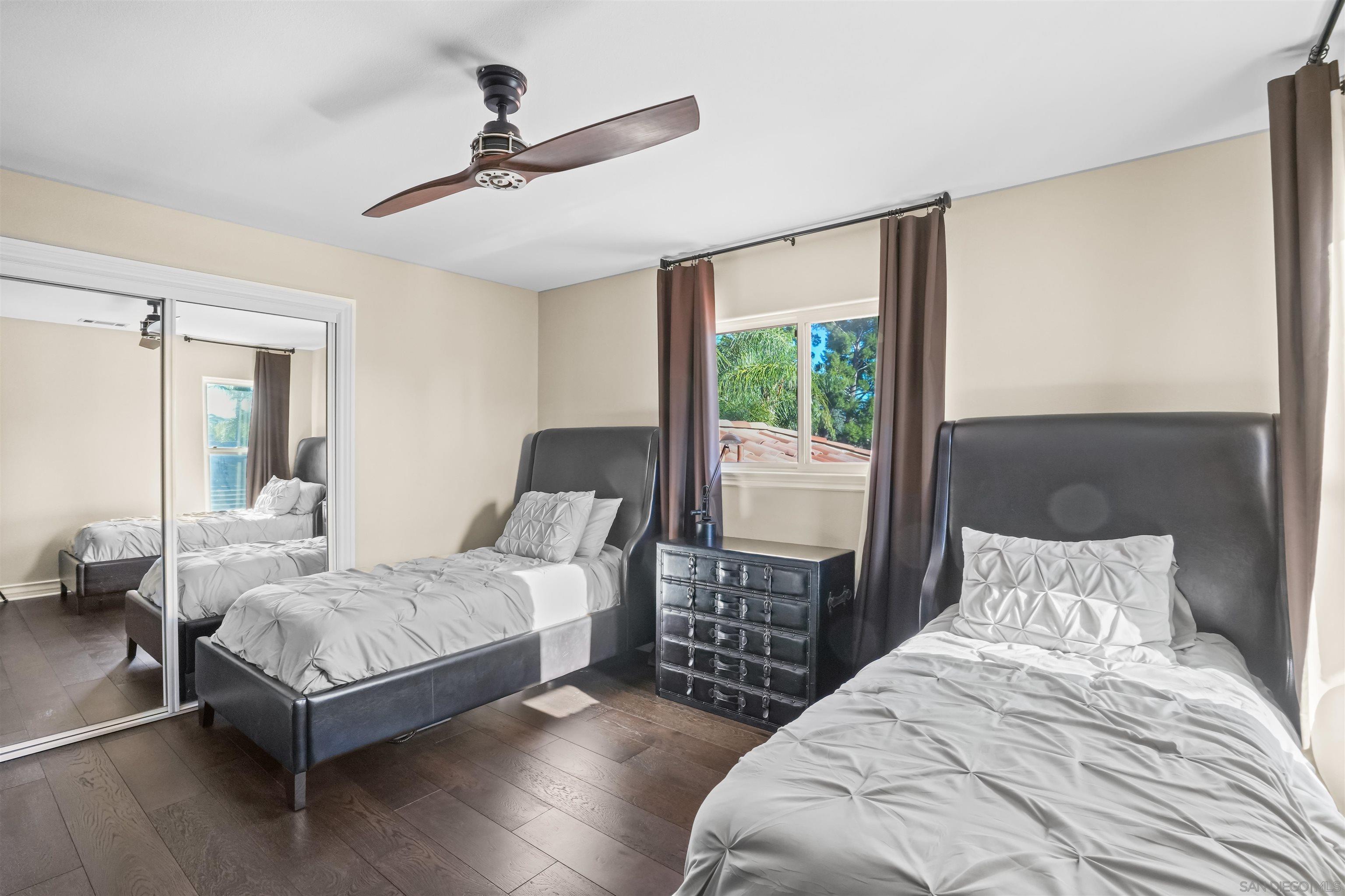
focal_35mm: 16
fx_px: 598
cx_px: 672
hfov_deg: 96.8
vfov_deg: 73.7
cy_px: 448
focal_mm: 16
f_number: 11
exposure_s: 1/125
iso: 800
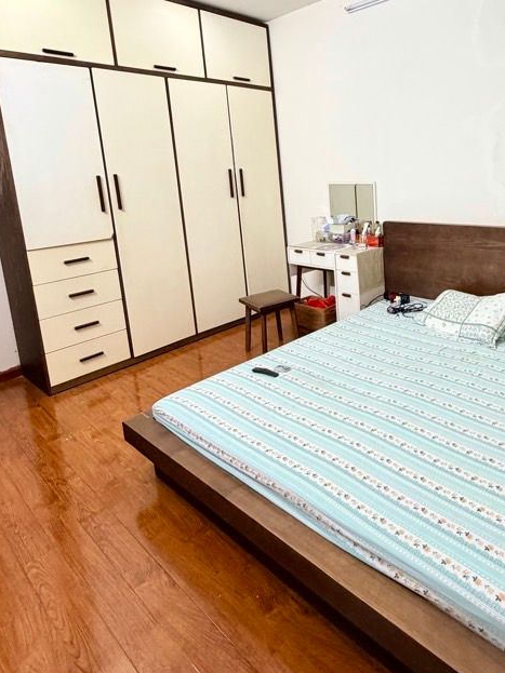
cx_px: 360
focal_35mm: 23
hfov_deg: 56.8
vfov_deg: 72.4
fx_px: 448
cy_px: 242
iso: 320
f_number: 2.2
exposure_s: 1/100
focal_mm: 2.22
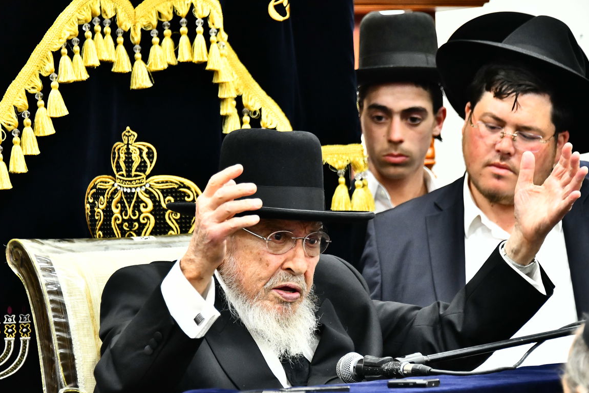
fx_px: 3386
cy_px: 238
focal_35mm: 207
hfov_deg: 9.9
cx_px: 297
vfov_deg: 6.6
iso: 5000
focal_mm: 170
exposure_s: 1/200
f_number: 5.6
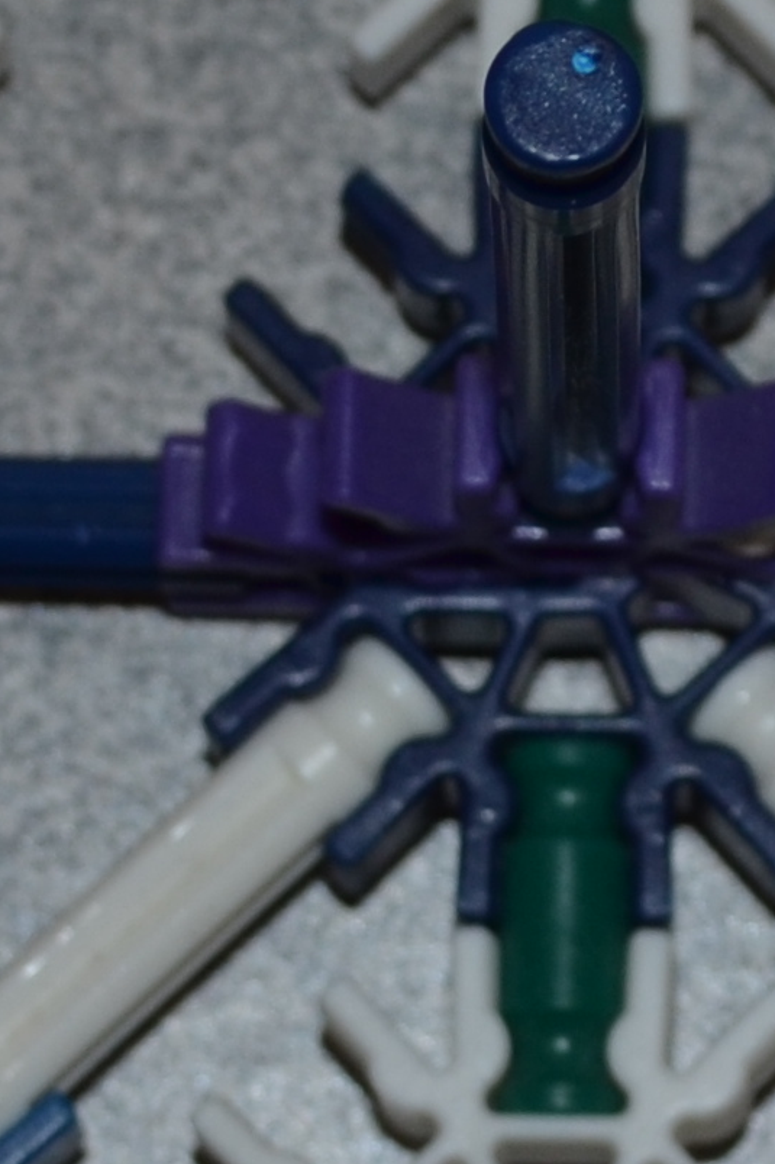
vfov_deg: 8.6
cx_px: 368
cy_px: 210
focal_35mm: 239
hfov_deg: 5.7
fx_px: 7720
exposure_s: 1/30
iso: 200
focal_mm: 26
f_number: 5.6
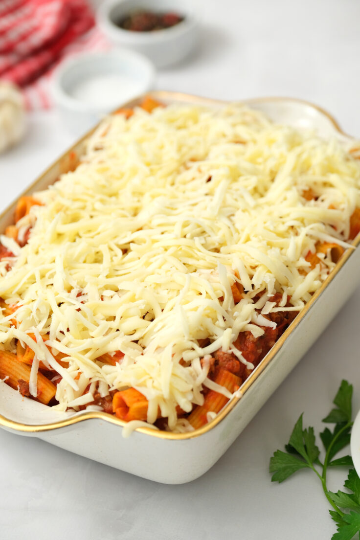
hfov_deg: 10.9
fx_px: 1890
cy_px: 270
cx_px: 180
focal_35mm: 126
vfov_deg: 16.3
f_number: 2.8
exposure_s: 1/125
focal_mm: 83.8
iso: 640
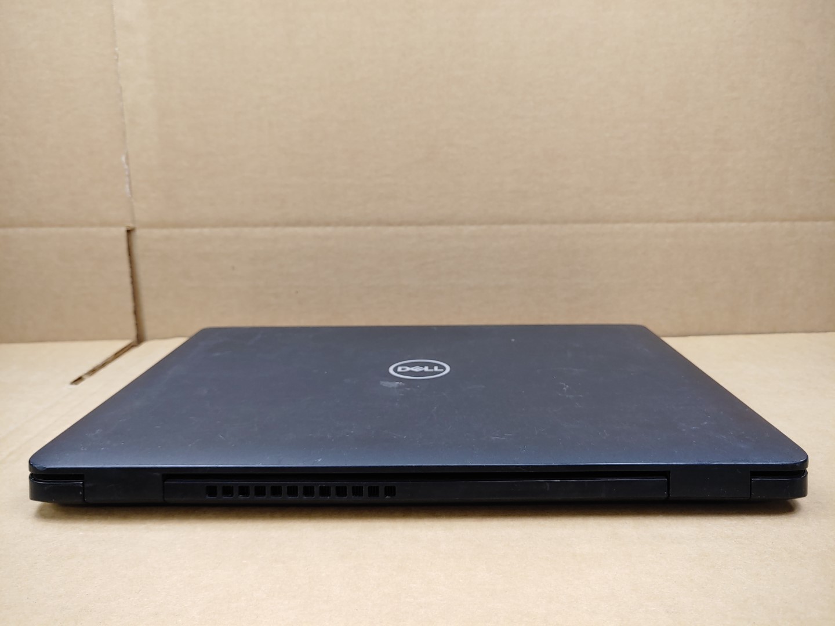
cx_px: 418
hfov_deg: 67.3
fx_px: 627
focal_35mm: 26
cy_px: 313
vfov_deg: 53.1
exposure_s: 1/120
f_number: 1.8
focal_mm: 4.36
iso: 50
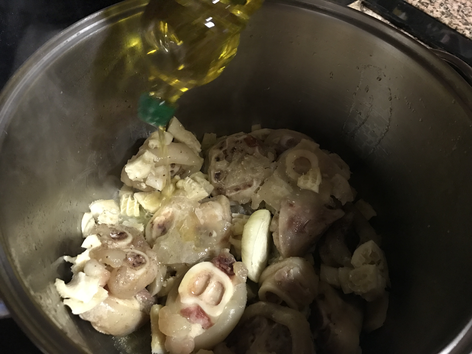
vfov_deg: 49.7
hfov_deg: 63.4
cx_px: 236
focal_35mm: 28
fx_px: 382
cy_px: 177
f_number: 1.8
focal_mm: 3.99
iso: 100
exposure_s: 1/5
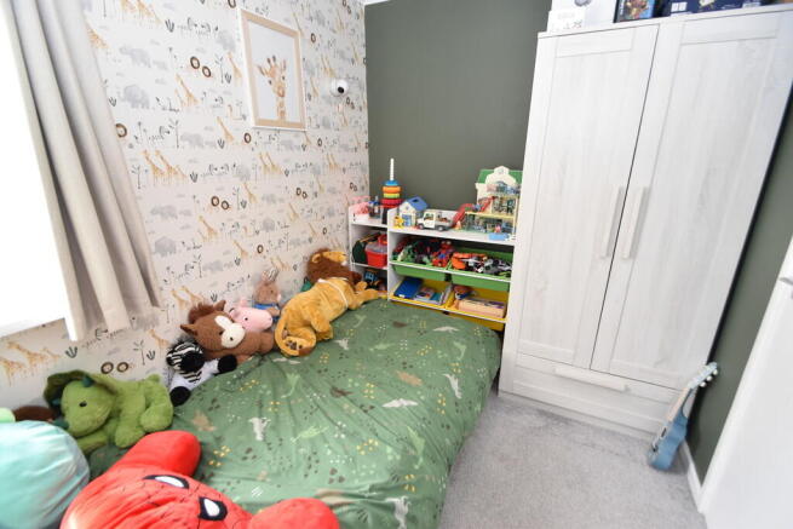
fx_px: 330
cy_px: 264
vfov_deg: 77.4
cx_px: 396
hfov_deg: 100.4
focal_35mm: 15
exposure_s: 1/100
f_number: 5
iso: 800
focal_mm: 10
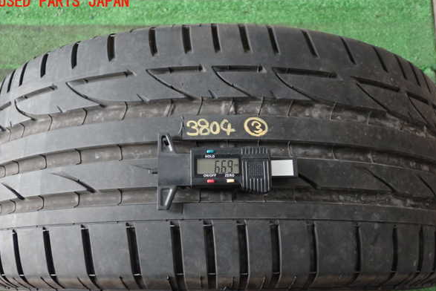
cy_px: 160
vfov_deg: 38.9
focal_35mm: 34
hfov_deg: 55.8
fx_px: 412
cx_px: 217
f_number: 2.4
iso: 500
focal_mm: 5.79
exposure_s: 1/30
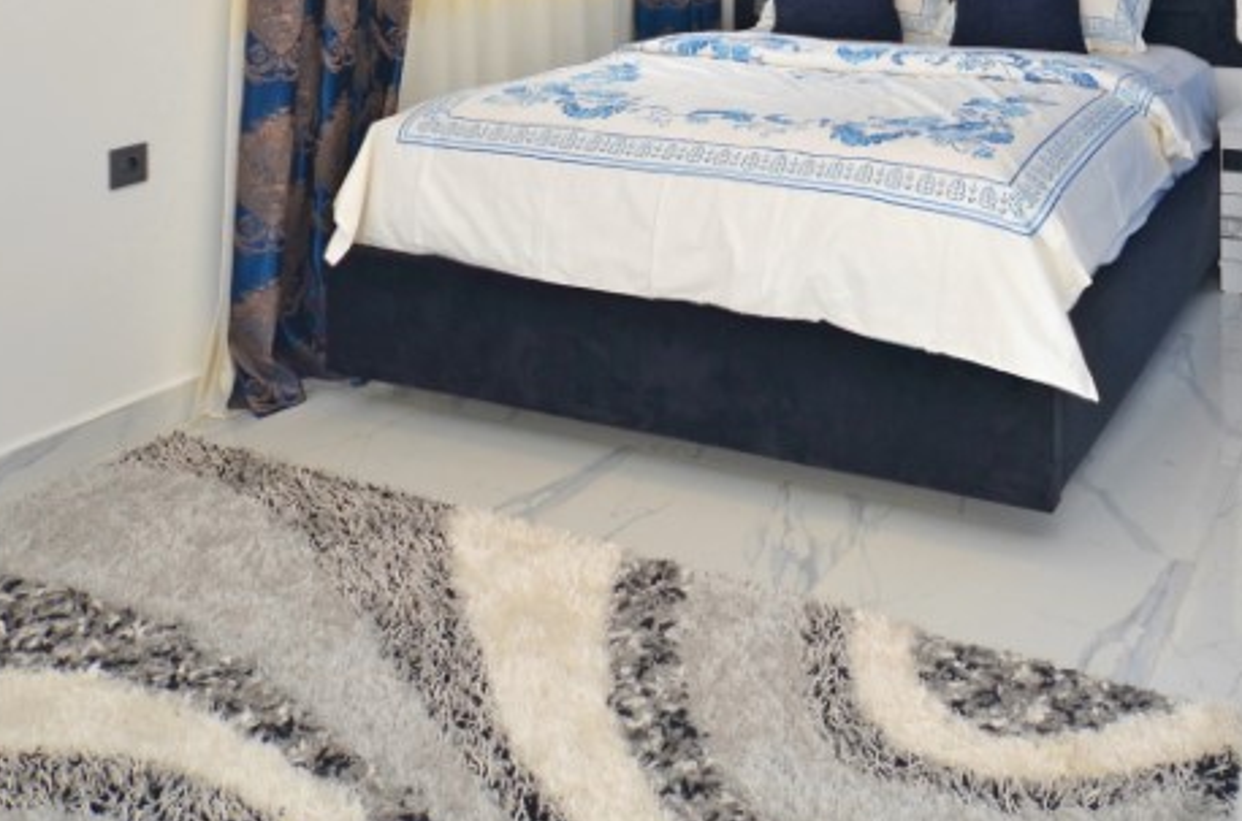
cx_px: 925
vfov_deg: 29.5
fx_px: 1308
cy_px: -187
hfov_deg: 48.9
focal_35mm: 38
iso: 200
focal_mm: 10
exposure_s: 1/100
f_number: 5
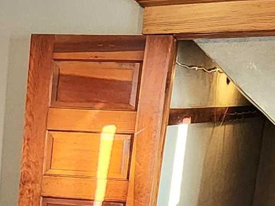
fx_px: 596
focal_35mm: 75
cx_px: -111
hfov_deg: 22.4
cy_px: 268
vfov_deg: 18.3
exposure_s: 1/60.2
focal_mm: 2.2
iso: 320
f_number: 2.2
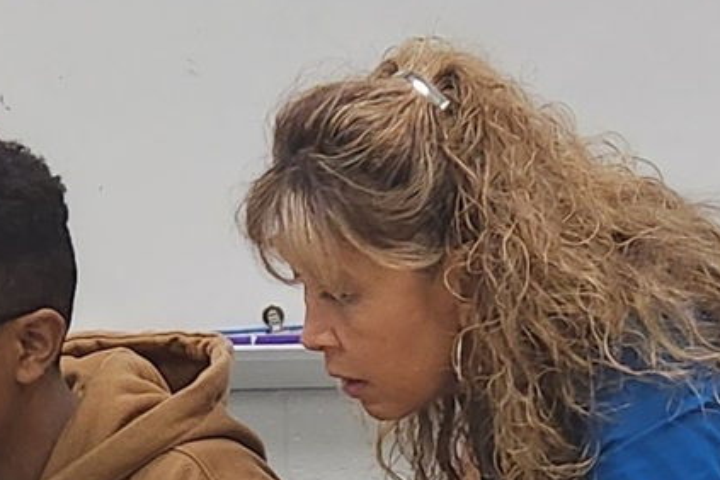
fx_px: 1160
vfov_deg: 22.3
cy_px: 498
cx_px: 330
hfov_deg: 34.5
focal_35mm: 58
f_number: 1.8
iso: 400
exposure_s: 1/120
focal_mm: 5.4
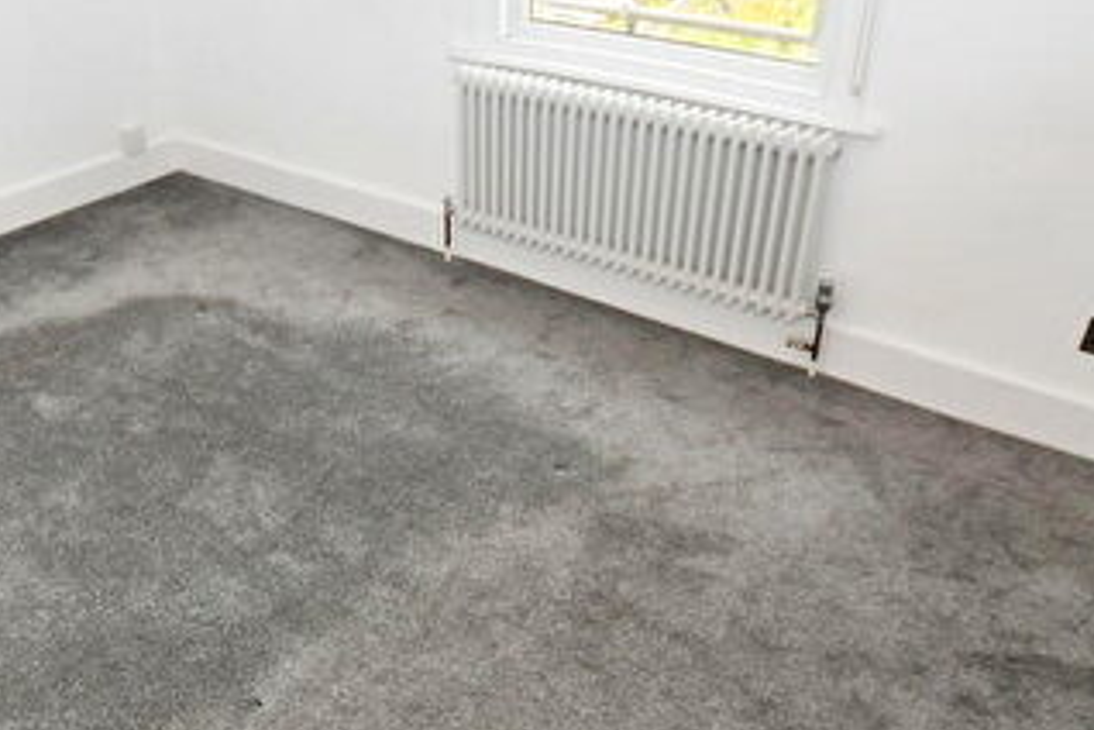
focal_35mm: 33
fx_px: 1003
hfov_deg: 57.0
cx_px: 461
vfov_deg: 39.5
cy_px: 487
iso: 220
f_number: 4
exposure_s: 1/60
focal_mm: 10
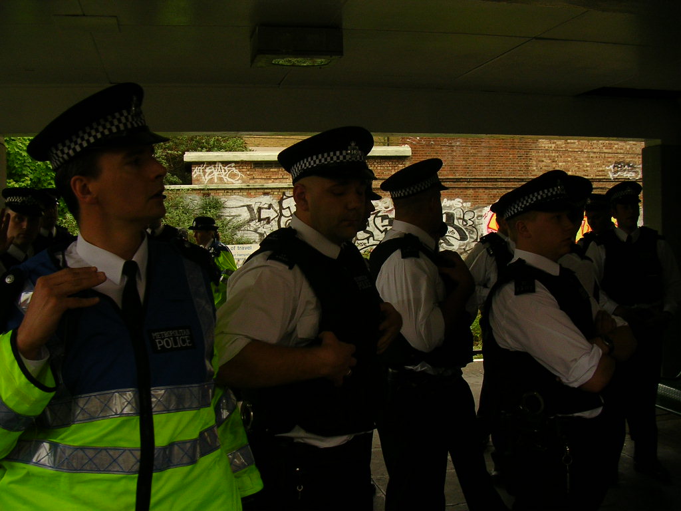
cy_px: 256
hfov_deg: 49.0
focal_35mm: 38
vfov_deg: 37.7
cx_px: 340
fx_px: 748
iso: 50
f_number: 2.8
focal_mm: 5.8
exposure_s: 1/213
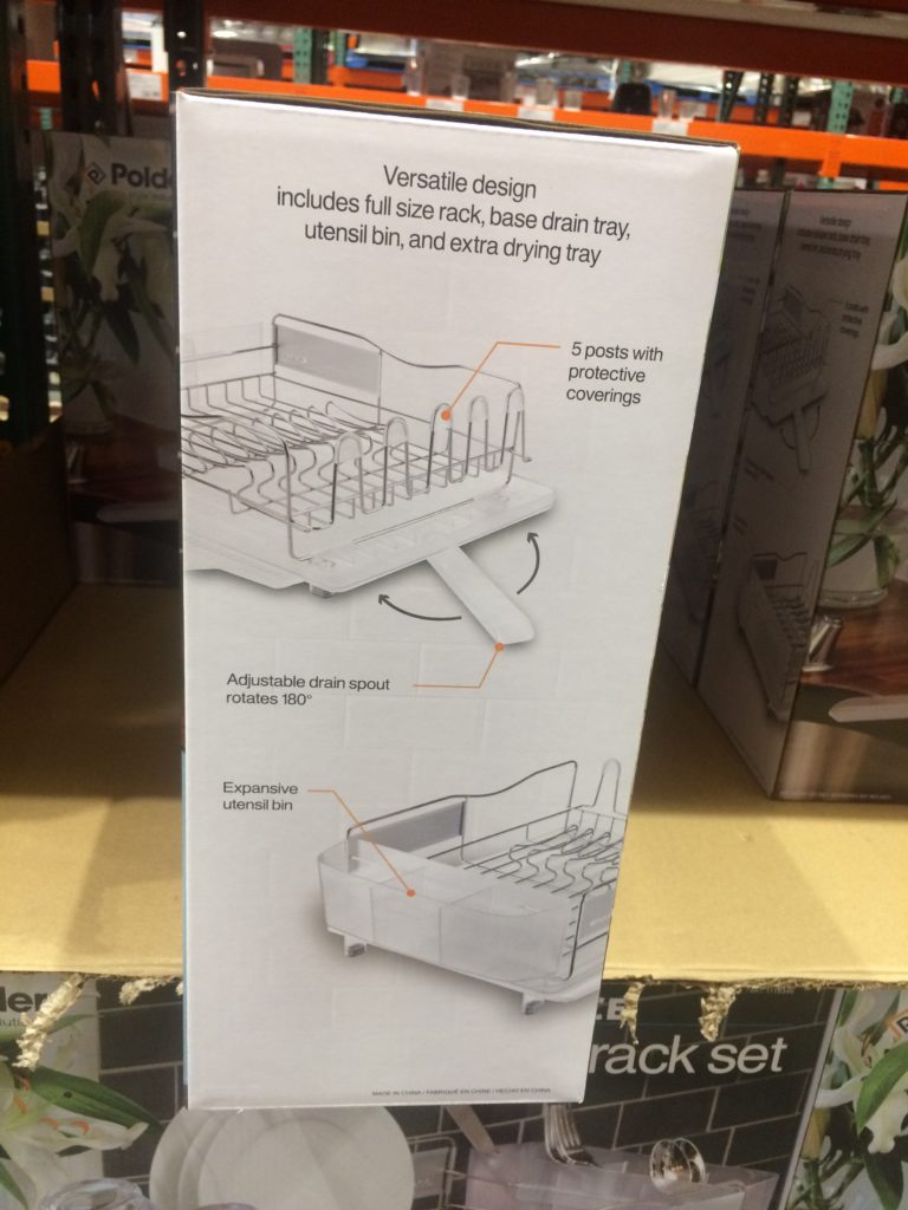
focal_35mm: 29
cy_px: 605
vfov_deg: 61.7
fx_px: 1014
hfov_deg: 48.2
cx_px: 454
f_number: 2.2
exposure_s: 1/30
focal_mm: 4.15
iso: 160
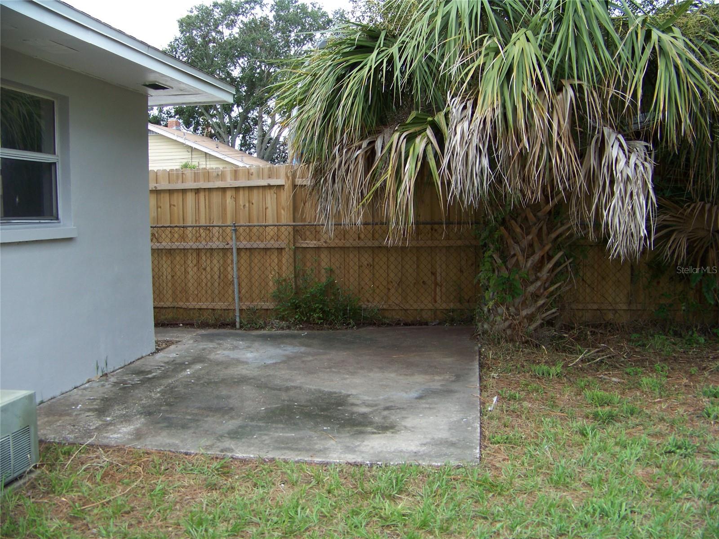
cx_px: 360
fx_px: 748
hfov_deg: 51.4
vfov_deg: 39.7
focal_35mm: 36
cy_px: 270
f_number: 2.8
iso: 67
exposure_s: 1/200
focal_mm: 5.85
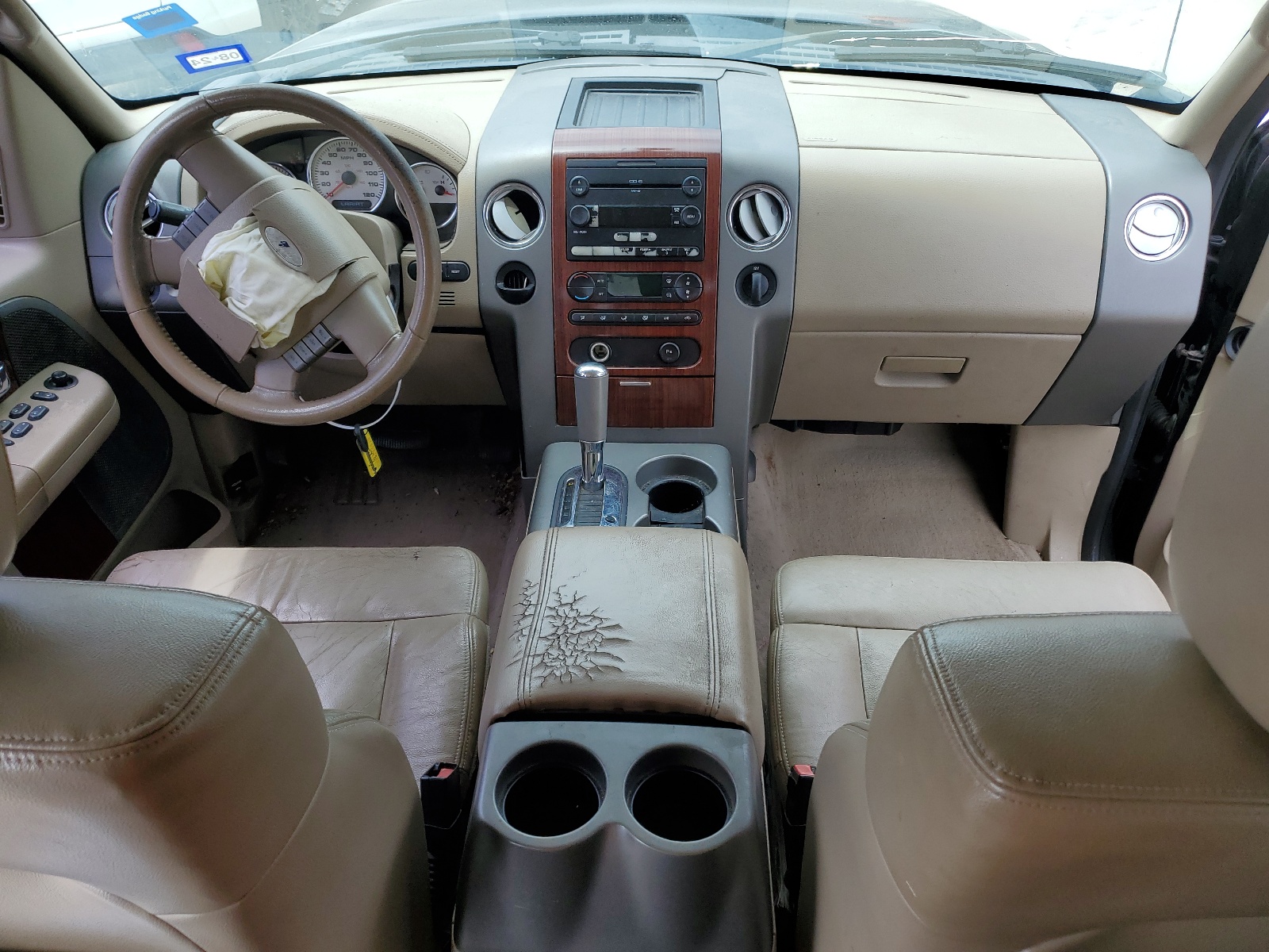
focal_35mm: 26
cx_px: 634
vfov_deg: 53.1
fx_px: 953
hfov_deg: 67.3
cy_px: 476
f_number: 1.5
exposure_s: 1/769
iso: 50
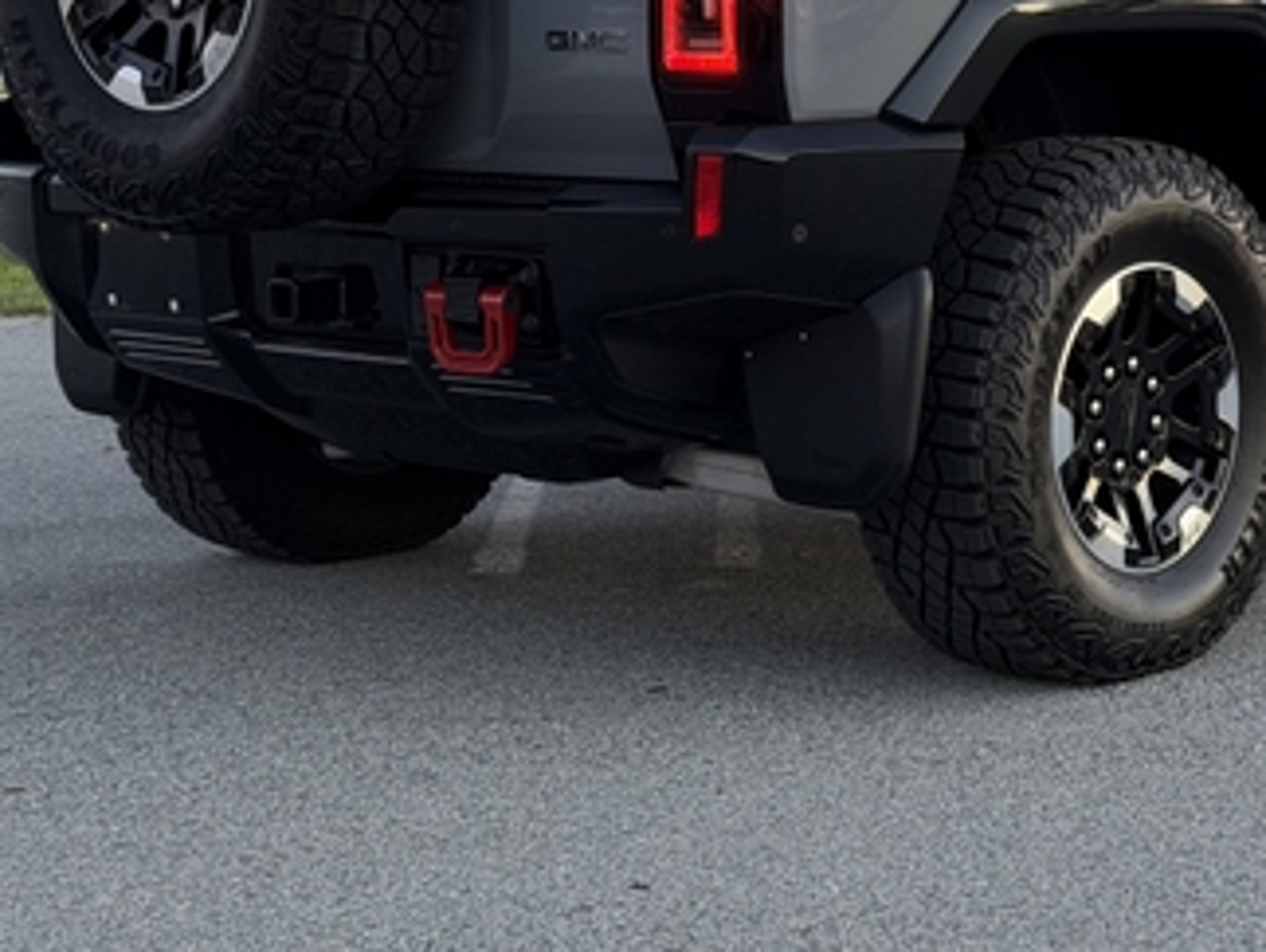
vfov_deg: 15.4
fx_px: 3478
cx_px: 980
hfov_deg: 20.4
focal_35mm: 95
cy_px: 71
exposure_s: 1/61
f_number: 1.78
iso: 100
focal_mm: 6.76
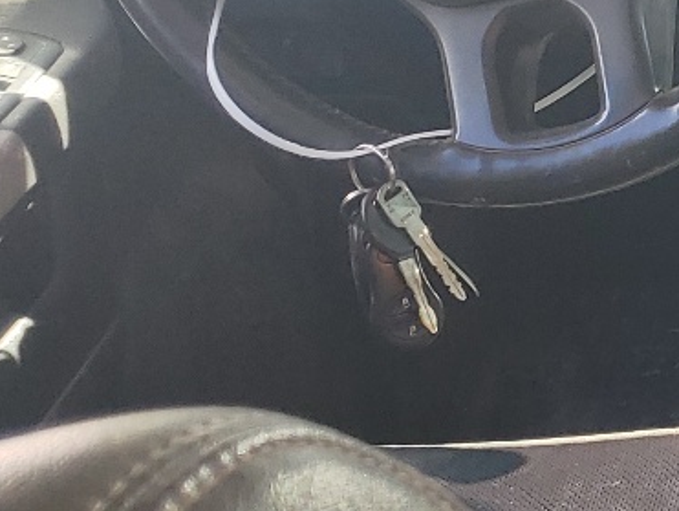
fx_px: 2199
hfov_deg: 14.2
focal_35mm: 112
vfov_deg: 13.2
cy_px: 264
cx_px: 1433
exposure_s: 1/169
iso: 50
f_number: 1.5
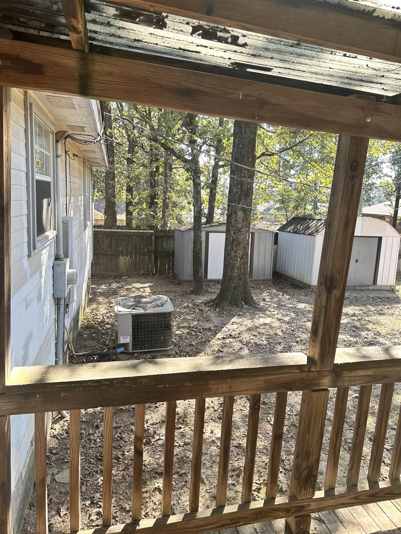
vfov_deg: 71.6
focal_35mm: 24
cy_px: 267
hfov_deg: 56.8
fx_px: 371
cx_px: 200
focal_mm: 6.86
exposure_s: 1/184
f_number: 1.78
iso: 80
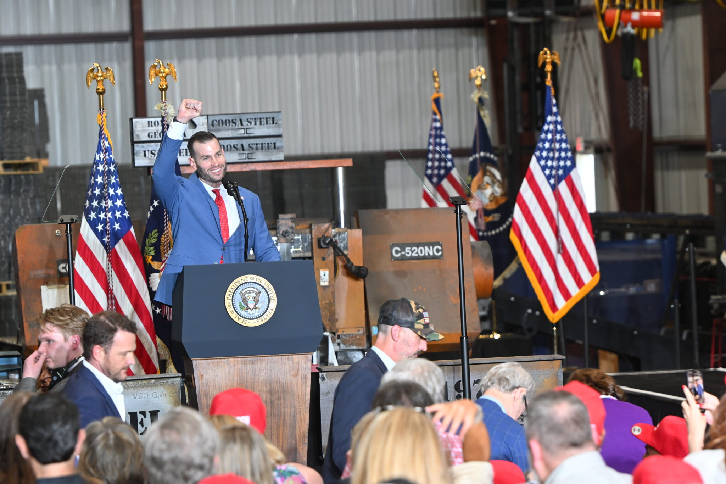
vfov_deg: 5.9
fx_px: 4688
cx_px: 363
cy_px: 242
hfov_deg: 8.9
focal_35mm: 232
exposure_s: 1/60
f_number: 5.6
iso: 720
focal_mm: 155
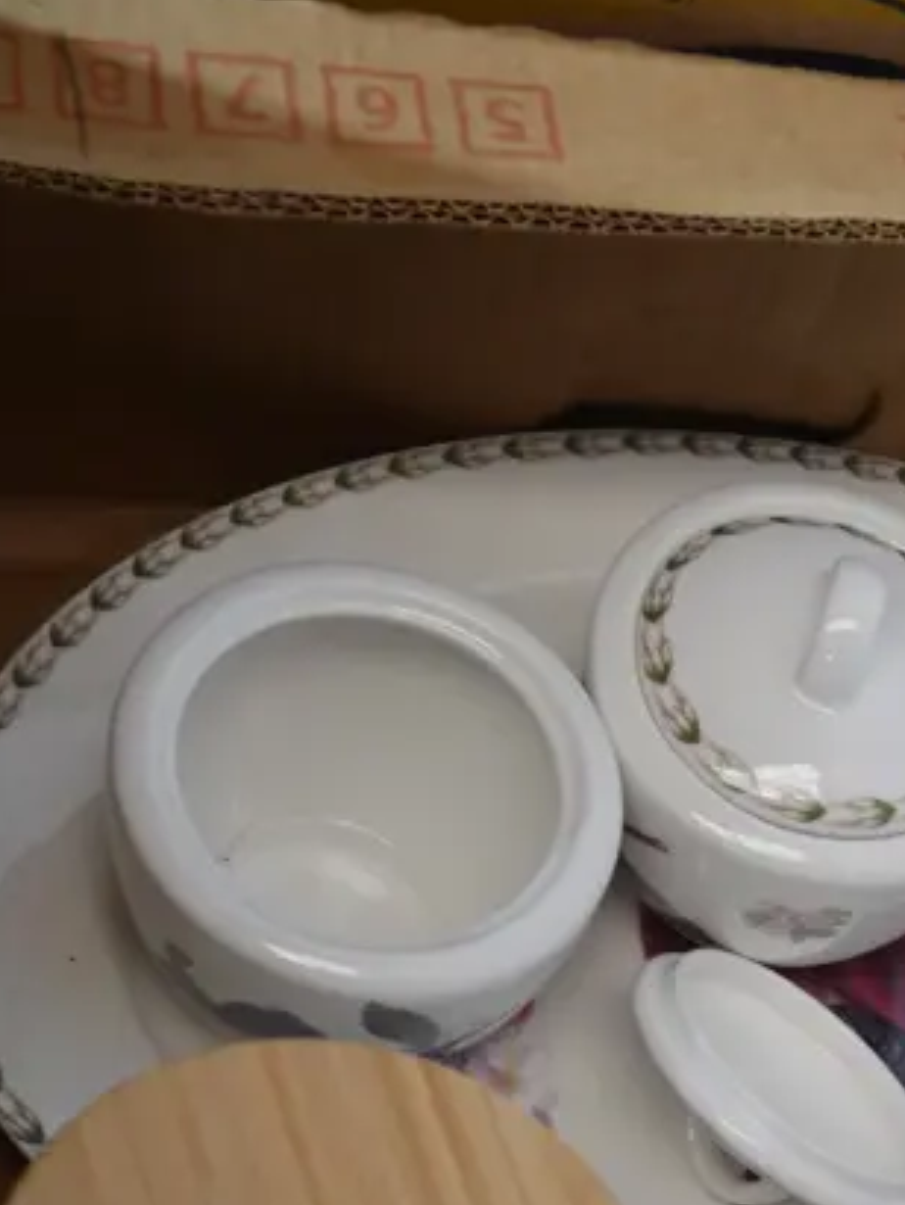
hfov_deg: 18.0
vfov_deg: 22.4
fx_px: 2786
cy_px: 1470
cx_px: 924
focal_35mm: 80
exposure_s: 1/60
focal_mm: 16
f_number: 3.6
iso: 800
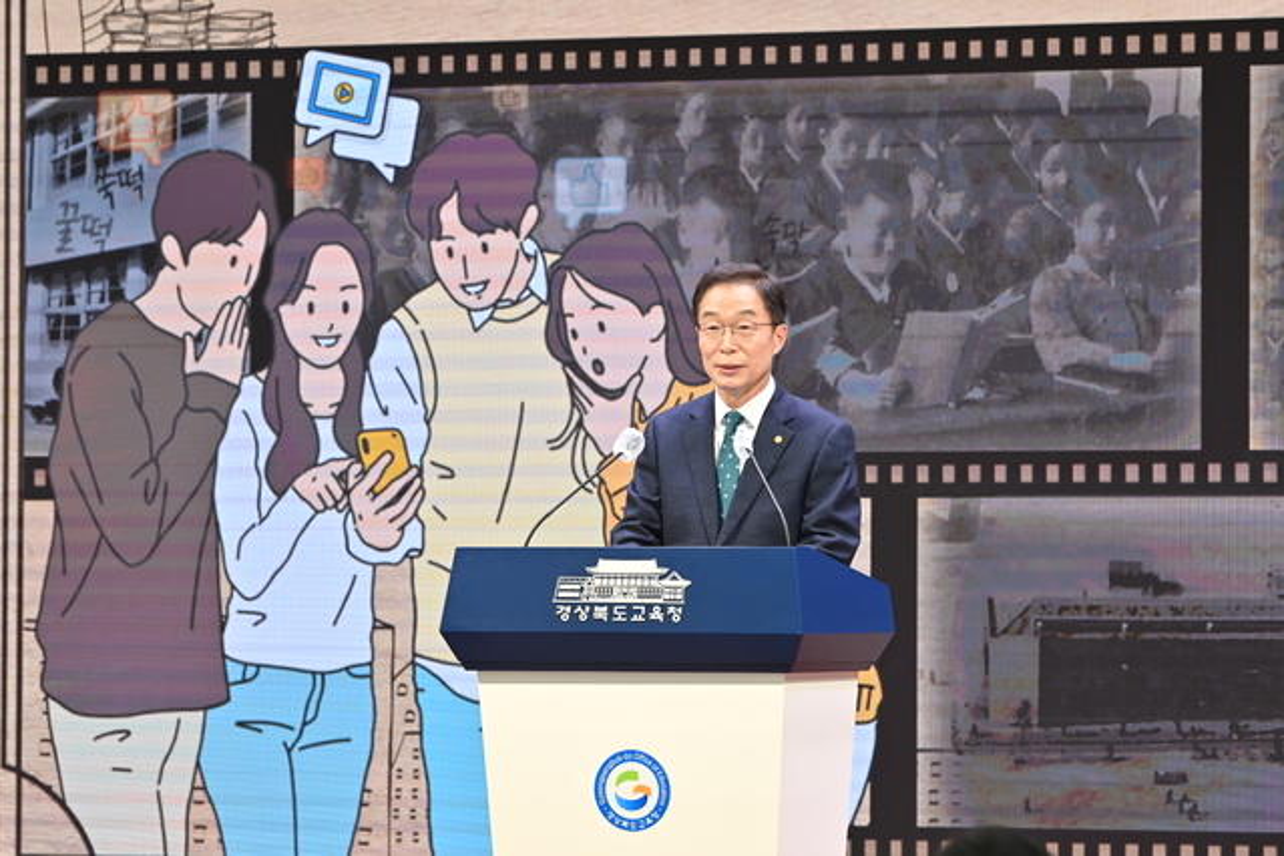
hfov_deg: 10.3
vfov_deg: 6.9
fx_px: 7133
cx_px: 642
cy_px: 428
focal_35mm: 200
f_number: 6.3
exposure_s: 1/160
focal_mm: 200
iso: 1250
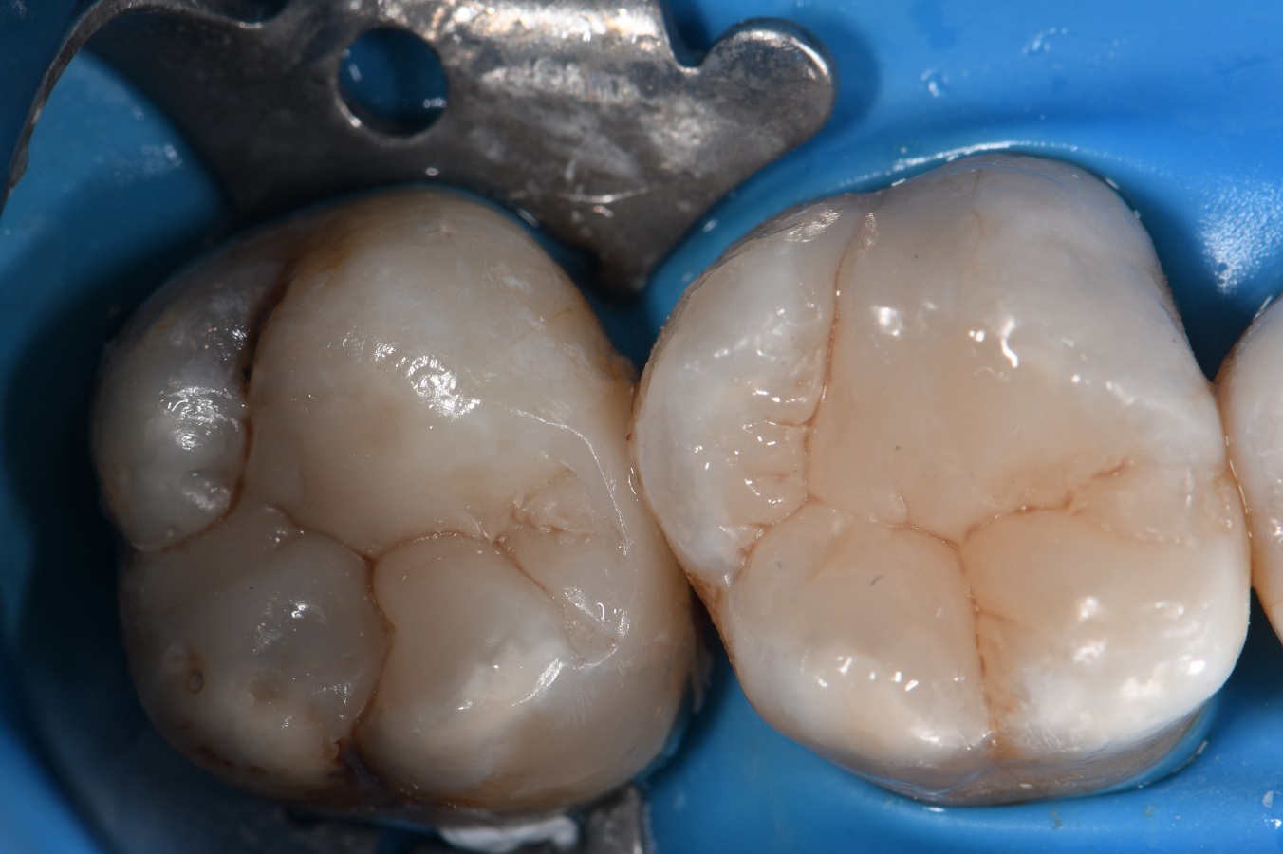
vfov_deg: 8.7
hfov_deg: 13.1
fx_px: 5592
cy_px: 427
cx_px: 642
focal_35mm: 157
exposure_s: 1/200
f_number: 32
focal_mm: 105
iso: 200
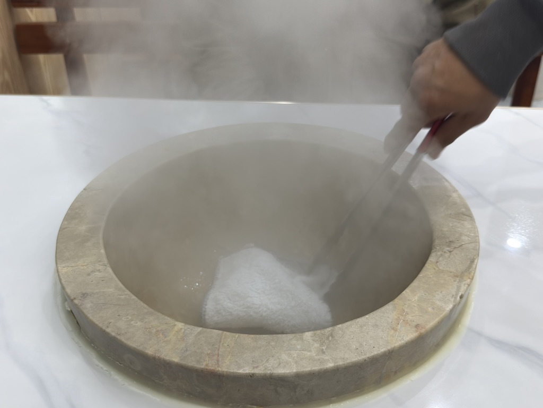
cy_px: 204
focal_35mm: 36
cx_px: 272
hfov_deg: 51.4
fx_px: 565
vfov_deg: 39.7
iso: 80
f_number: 1.78
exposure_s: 1/50
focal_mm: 6.76
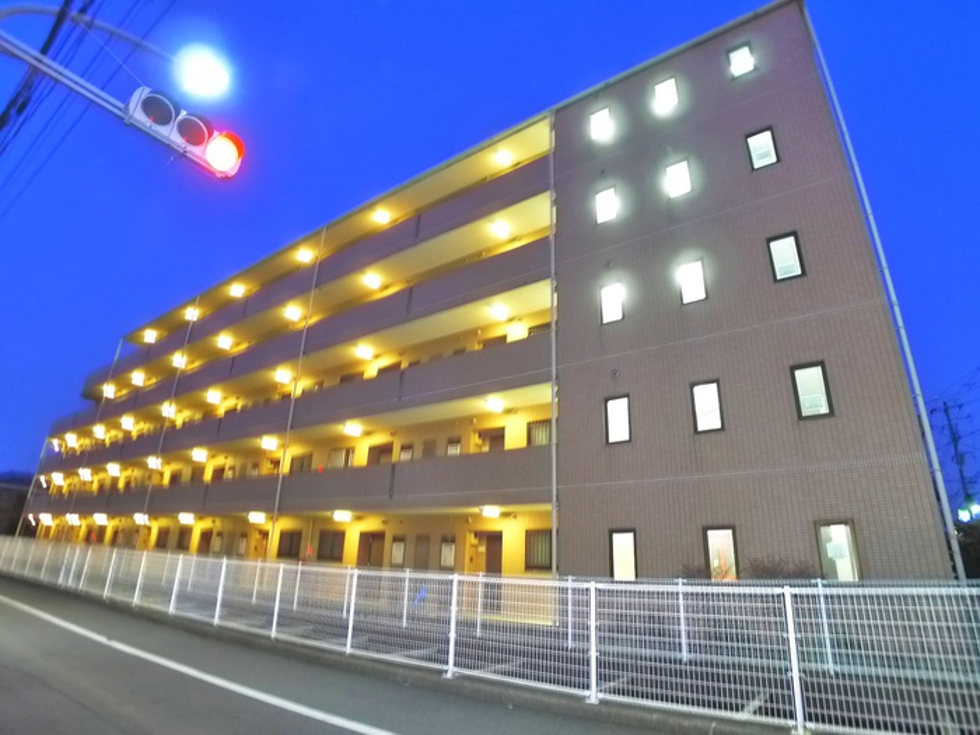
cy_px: 368
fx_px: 679
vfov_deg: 56.8
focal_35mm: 24
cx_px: 490
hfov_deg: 71.6
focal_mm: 5.1
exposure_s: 1/2
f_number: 2
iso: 400
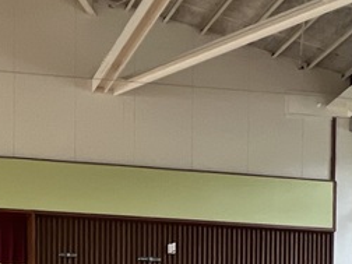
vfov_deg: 17.5
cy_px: 489
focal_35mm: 66
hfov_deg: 27.3
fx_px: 671
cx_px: -21
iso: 125
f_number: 1.8
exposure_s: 1/120
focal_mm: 1.57
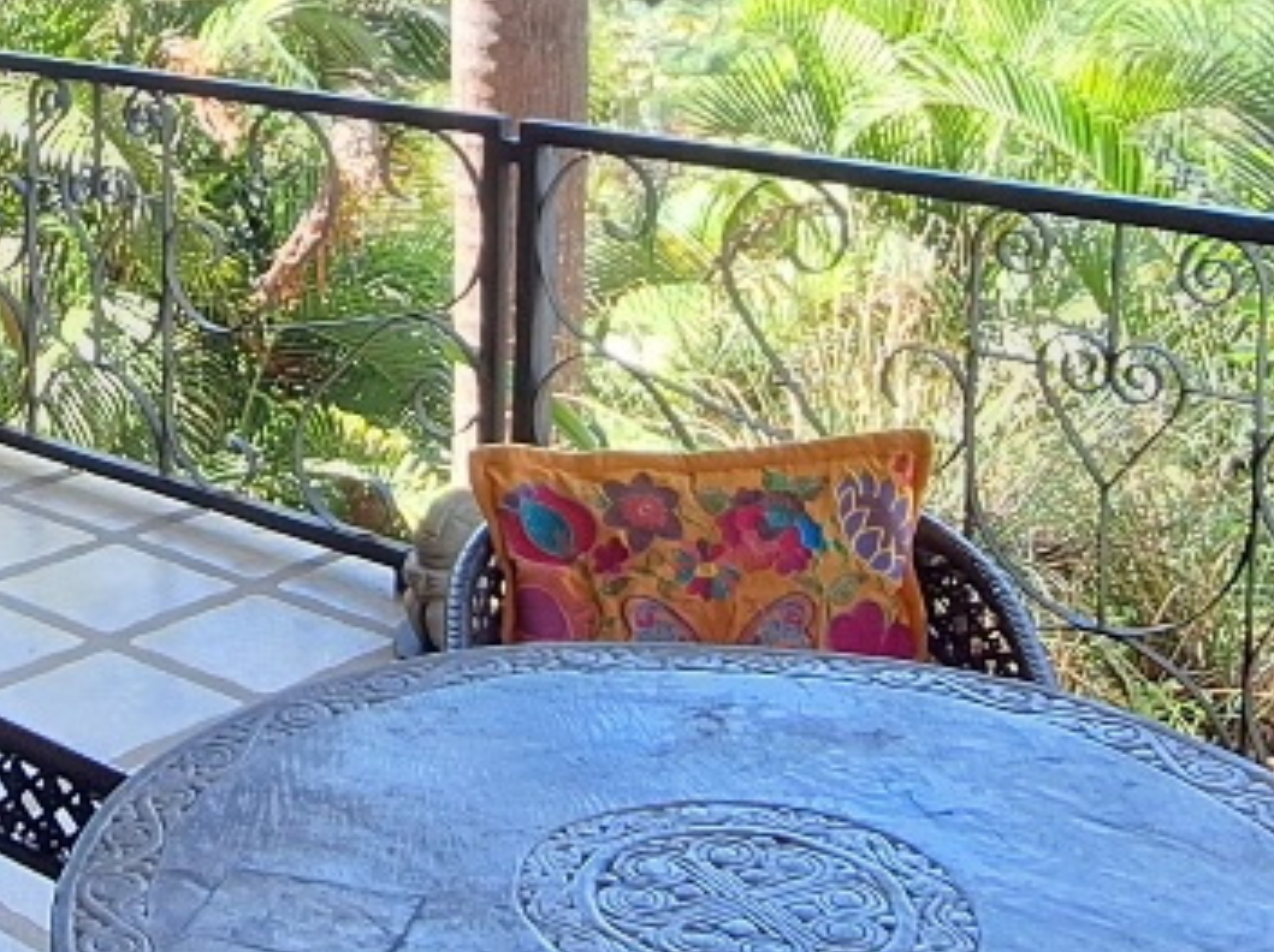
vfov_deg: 23.5
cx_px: 224
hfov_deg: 31.7
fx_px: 2169
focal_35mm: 59
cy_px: -43
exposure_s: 1/120
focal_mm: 1.74
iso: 64
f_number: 2.2
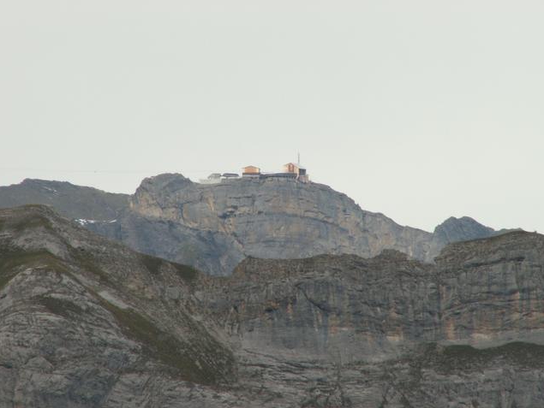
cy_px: 204
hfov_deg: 4.8
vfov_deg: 3.6
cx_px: 272
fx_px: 6494
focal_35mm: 413
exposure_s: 1/250
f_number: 7.1
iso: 50
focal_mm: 67.95
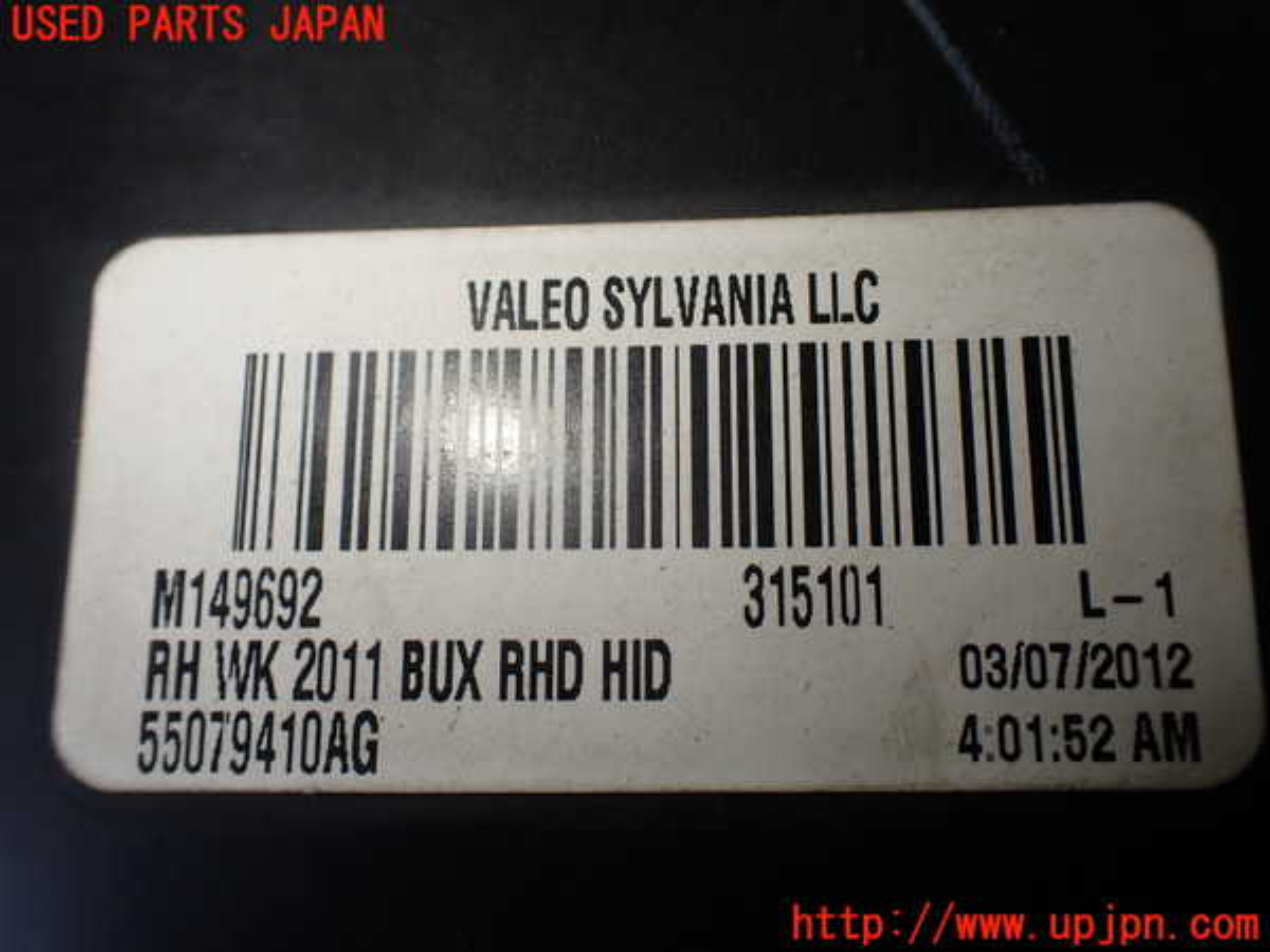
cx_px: 635
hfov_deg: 60.0
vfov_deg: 46.8
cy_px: 476
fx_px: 1101
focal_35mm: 30
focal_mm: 5.4
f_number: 3.2
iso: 100
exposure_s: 1/125
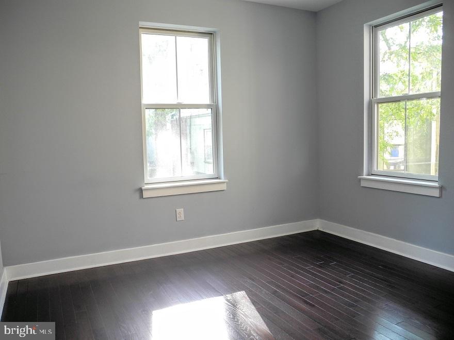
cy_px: 170
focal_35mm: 28
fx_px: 367
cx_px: 227
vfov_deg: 49.7
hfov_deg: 63.4
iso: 118
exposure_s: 1/30
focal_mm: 6
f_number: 2.8
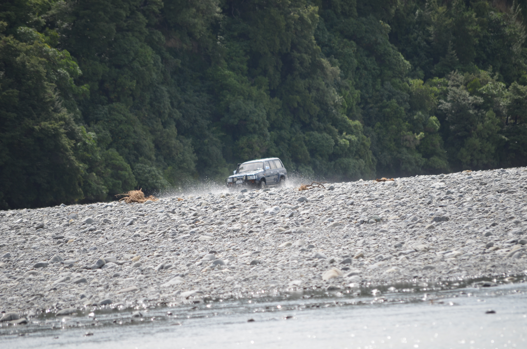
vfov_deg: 4.6
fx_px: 4383
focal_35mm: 300
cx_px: 264
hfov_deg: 6.9
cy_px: 174
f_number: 5.6
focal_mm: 200
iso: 200
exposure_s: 1/500
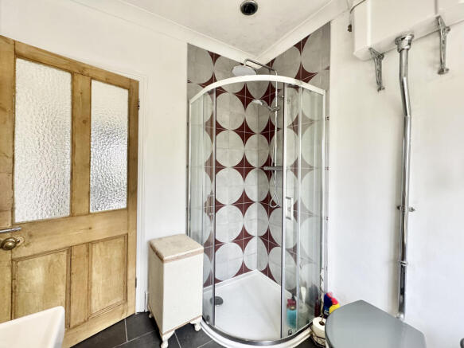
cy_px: 174
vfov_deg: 85.7
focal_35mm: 14
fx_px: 188
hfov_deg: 102.1
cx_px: 232
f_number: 2.2
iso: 250
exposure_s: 1/99
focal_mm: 2.22
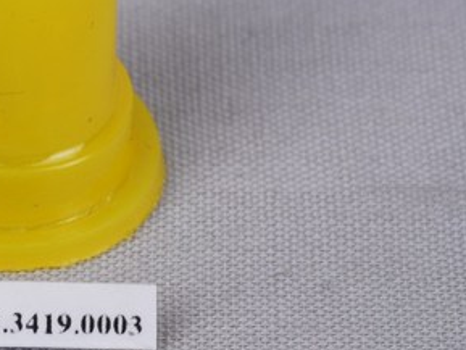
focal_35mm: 192
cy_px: 34
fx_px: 2586
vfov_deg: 7.7
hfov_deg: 10.2
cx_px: 8
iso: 100
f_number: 32
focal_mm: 60
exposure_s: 1/60
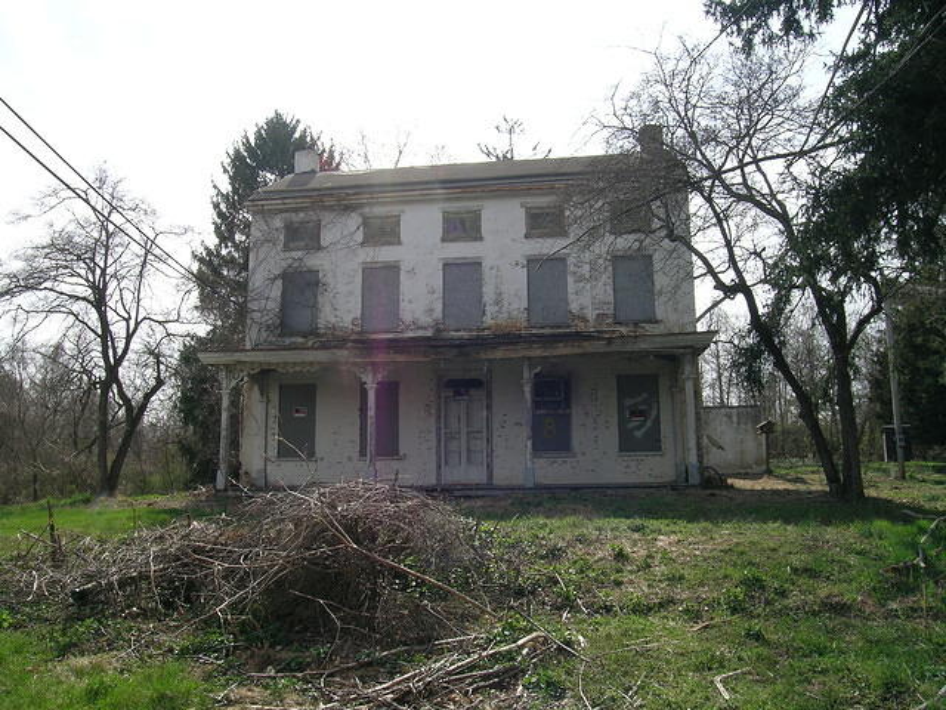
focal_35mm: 28
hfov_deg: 63.4
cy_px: 355
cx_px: 473
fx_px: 765
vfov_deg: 49.7
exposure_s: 1/212
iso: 50
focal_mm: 5.8
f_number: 7.1
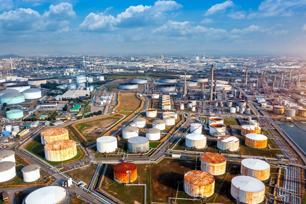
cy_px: 102
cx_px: 153
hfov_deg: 65.5
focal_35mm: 28
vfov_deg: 46.4
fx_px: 238
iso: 100
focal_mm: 10.26
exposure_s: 1/500
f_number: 5
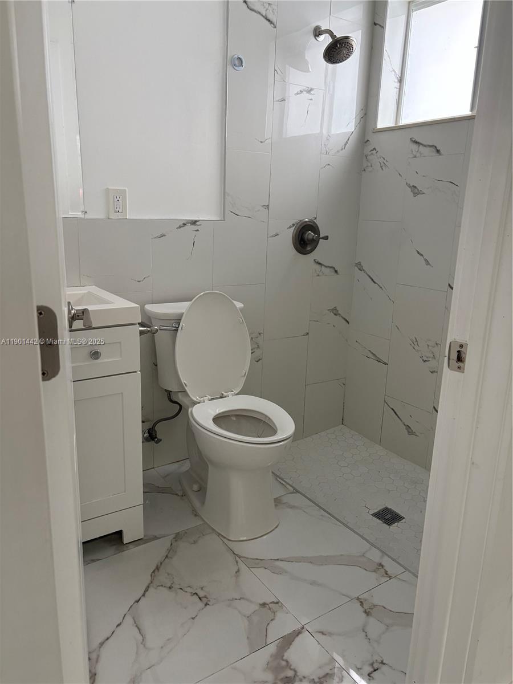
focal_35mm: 26
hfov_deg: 53.1
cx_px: 256
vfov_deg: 67.3
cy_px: 342
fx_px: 514
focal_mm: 5.96
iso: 125
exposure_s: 1/116
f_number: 1.6
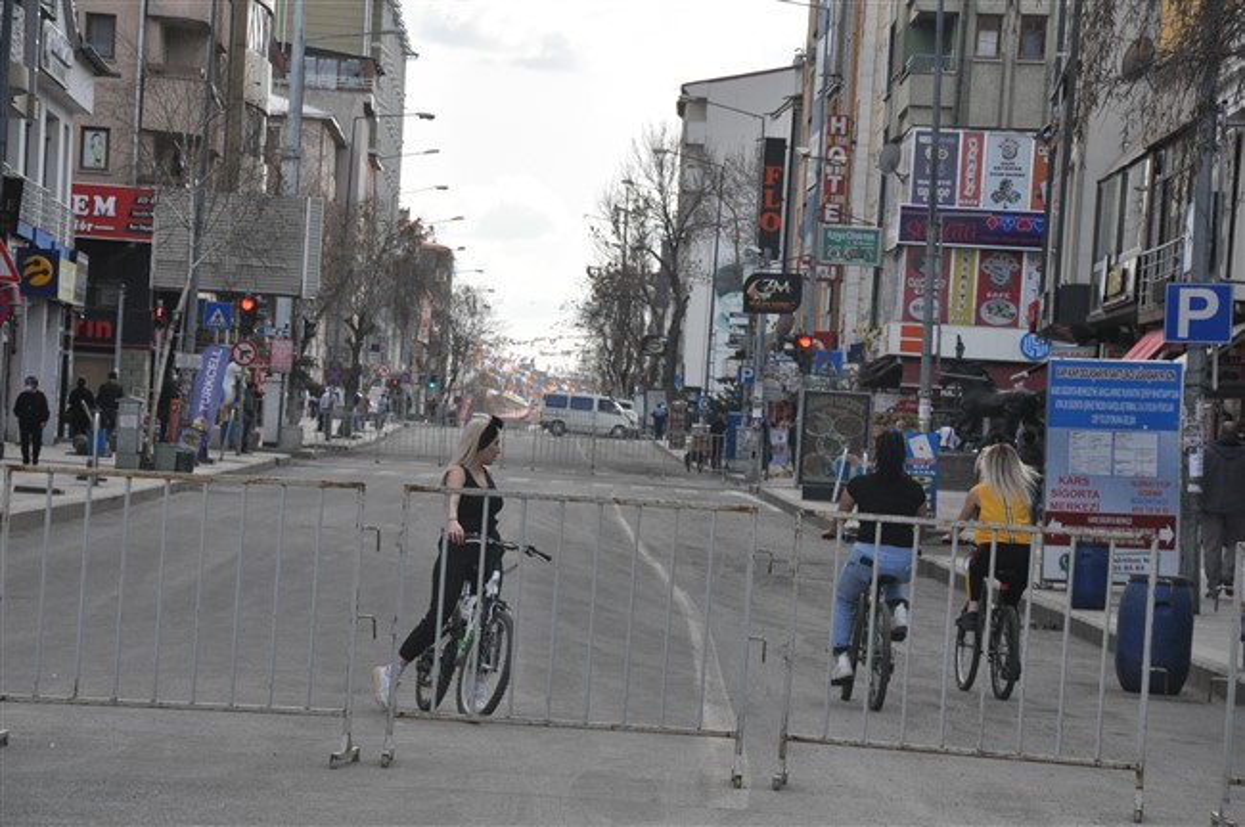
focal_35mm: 158
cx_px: 622
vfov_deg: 8.7
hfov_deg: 13.1
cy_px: 414
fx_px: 5441
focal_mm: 105
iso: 800
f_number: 8
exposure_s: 1/1000
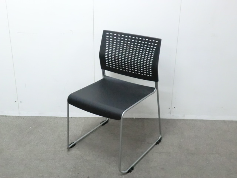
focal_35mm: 45
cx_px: 118
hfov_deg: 42.1
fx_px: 308
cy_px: 89
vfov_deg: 32.2
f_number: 4.3
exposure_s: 1/40
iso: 800
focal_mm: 8.2
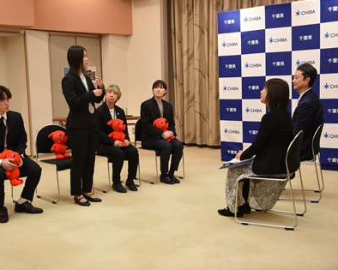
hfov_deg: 38.7
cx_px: 142
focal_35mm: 48
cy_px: 135
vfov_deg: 31.4
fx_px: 480
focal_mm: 42
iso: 1250
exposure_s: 1/200
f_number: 2.8
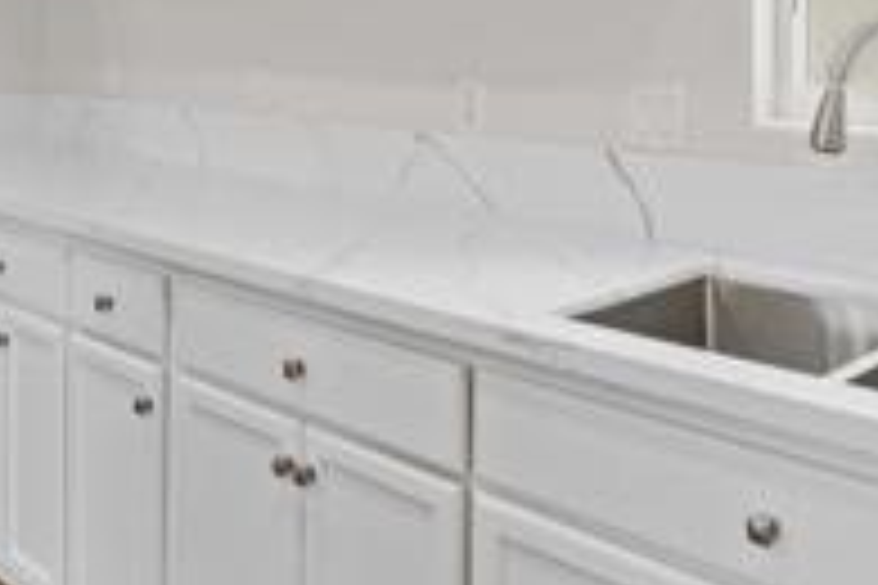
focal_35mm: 46
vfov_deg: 28.0
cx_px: 378
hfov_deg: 42.6
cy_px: 47
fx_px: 1122
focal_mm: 14
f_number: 8
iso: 400
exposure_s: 1/40
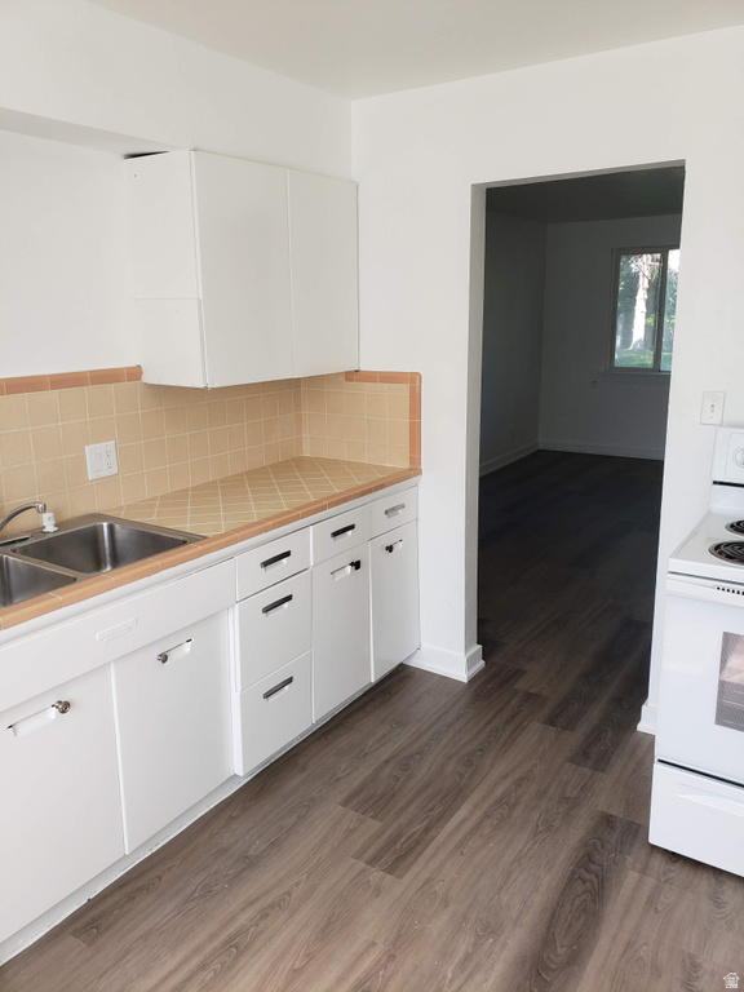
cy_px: 496
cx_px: 372
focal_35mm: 26
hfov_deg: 53.1
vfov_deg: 67.3
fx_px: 745
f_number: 2.4
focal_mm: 4.3
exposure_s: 1/120
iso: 80
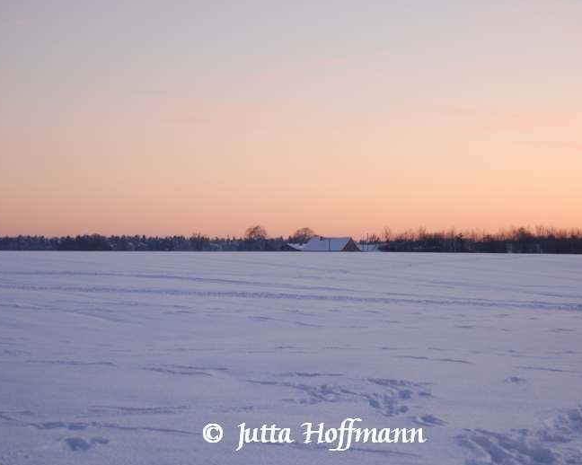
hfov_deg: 20.1
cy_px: 236
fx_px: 1646
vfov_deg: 16.1
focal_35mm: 96
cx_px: 304
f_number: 5.6
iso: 400
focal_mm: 55
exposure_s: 1/30
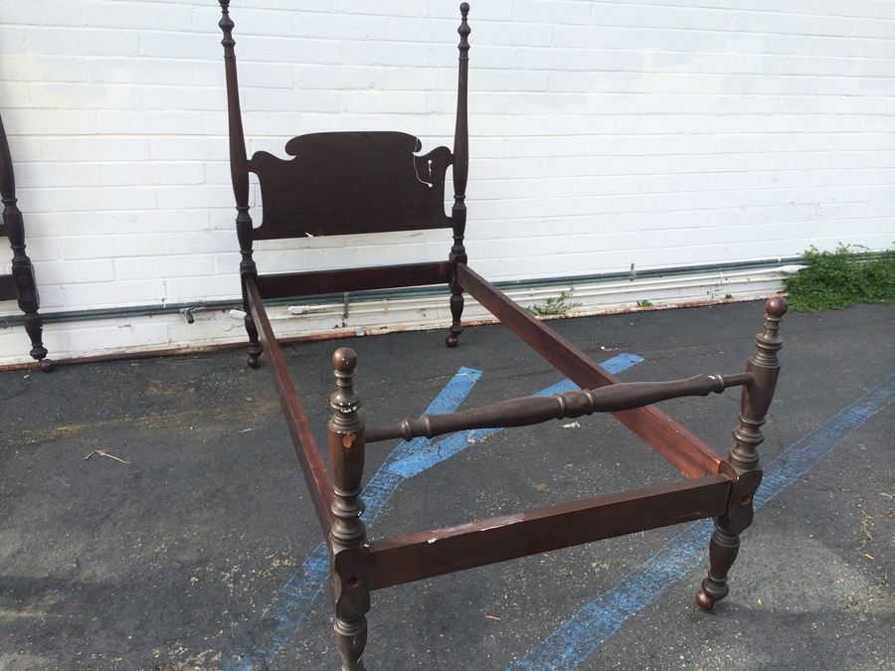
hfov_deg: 60.0
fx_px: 776
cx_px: 448
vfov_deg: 46.8
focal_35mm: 30
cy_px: 336
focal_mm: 4.12
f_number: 2.2
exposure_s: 1/570
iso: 32
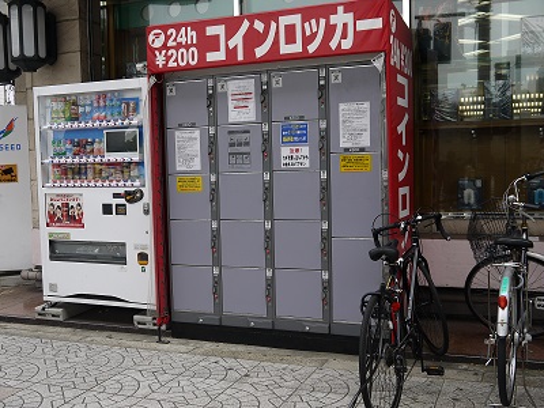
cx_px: 272
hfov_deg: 46.8
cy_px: 204
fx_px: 629
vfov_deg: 36.0
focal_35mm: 40
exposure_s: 1/125
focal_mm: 20
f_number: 5
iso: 160
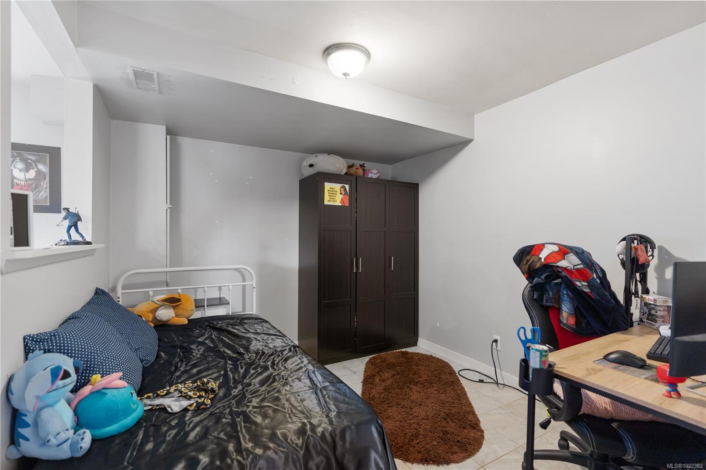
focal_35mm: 16
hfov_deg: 96.7
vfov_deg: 73.7
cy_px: 235
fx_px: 314
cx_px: 353
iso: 400
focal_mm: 16
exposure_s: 1/8
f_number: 2.8
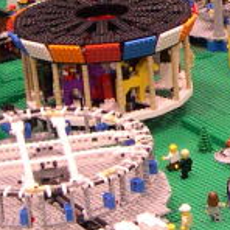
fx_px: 1361
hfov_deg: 9.5
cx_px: 314
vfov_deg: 9.7
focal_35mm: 181
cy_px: 79
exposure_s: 1/74.3
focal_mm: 8
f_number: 2.8
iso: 400
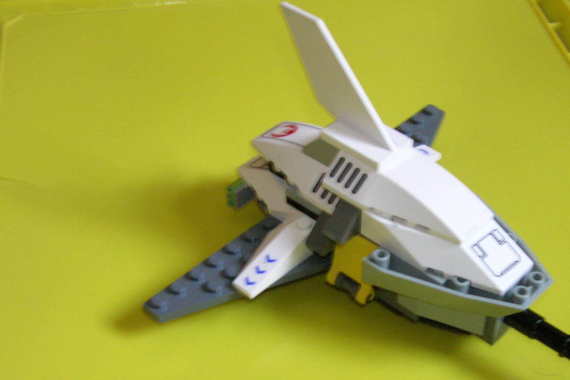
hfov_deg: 33.7
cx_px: 363
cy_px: 270
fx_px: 934
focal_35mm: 59
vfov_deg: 22.8
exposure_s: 1/11.1
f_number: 3.1
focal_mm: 7
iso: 200
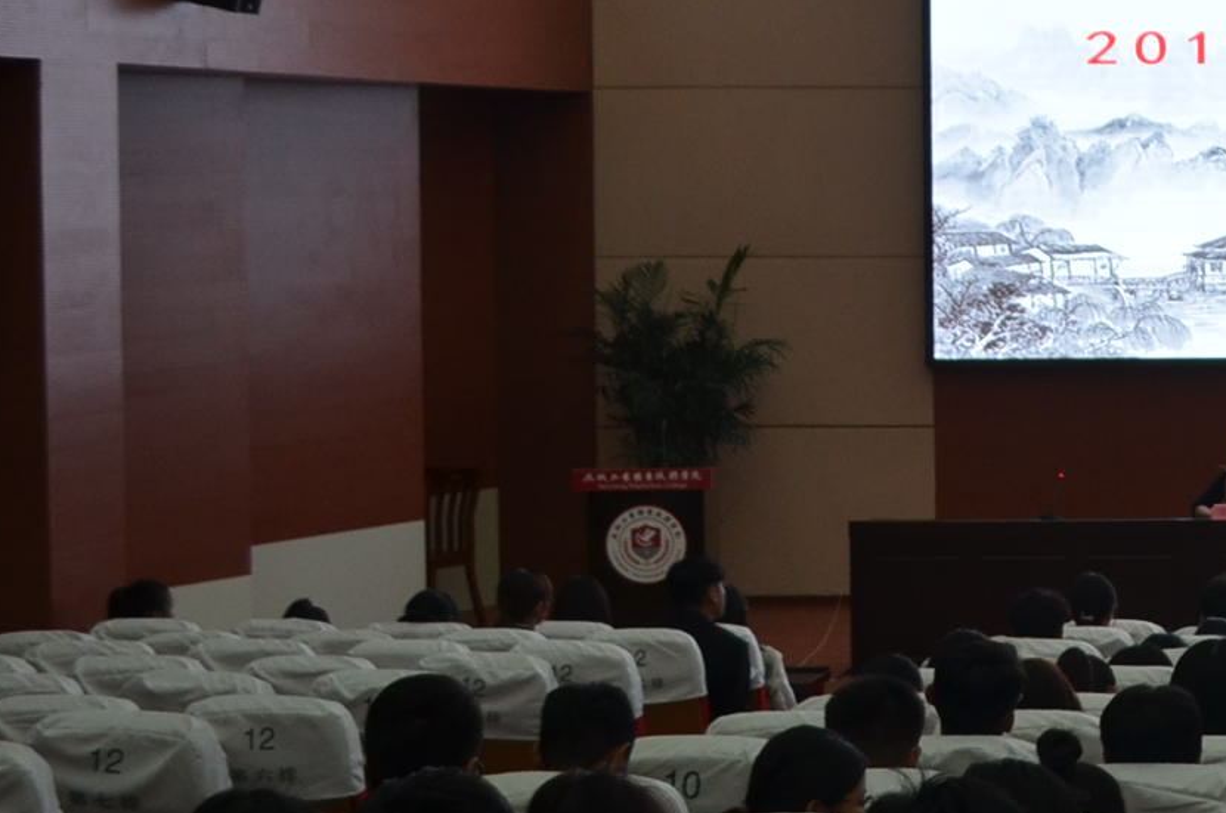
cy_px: 185
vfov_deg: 13.8
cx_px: 1809
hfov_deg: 18.6
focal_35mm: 98
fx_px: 3331
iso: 400
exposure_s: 1/100
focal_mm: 22
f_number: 5
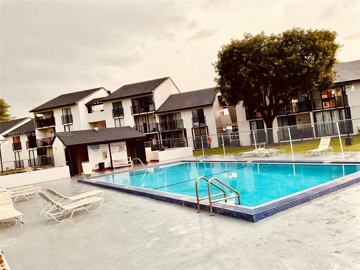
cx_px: 180
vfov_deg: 48.2
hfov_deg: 61.7
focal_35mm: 29
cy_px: 135
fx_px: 302
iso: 32
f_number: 1.8
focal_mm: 3
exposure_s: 1/122
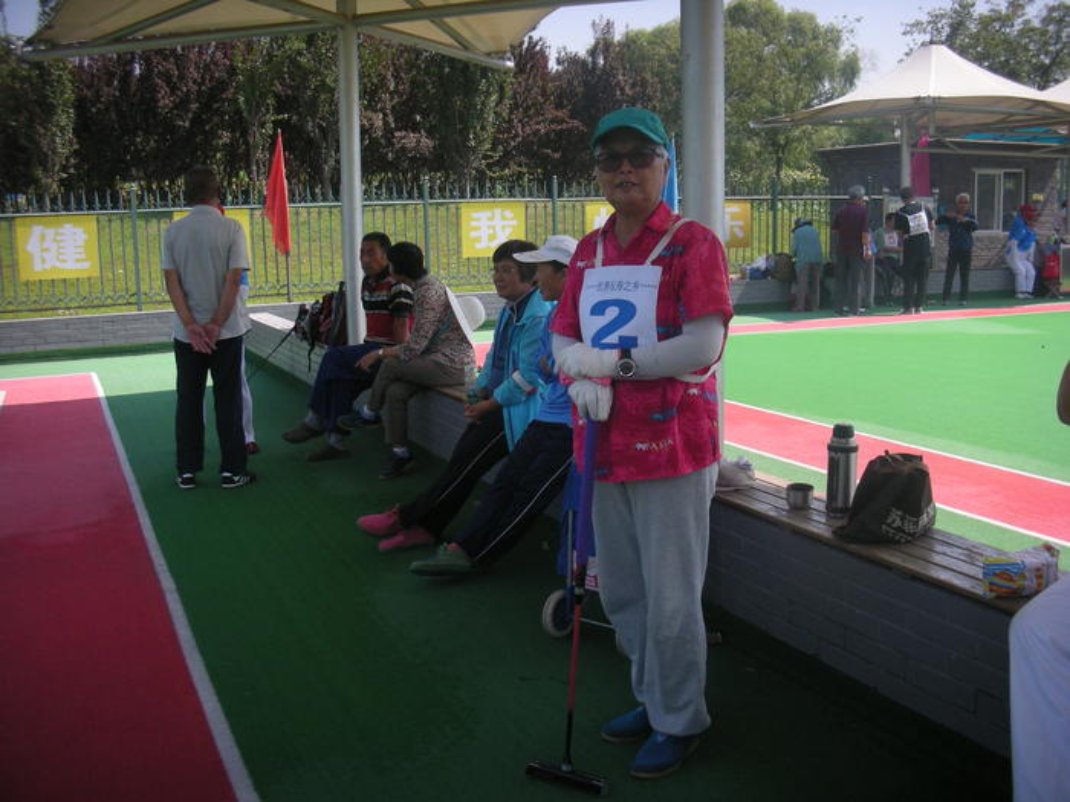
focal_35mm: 35
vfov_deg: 40.7
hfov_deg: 52.6
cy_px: 401
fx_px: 1082
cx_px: 535
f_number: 2.8
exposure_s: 1/404
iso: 50
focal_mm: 5.8
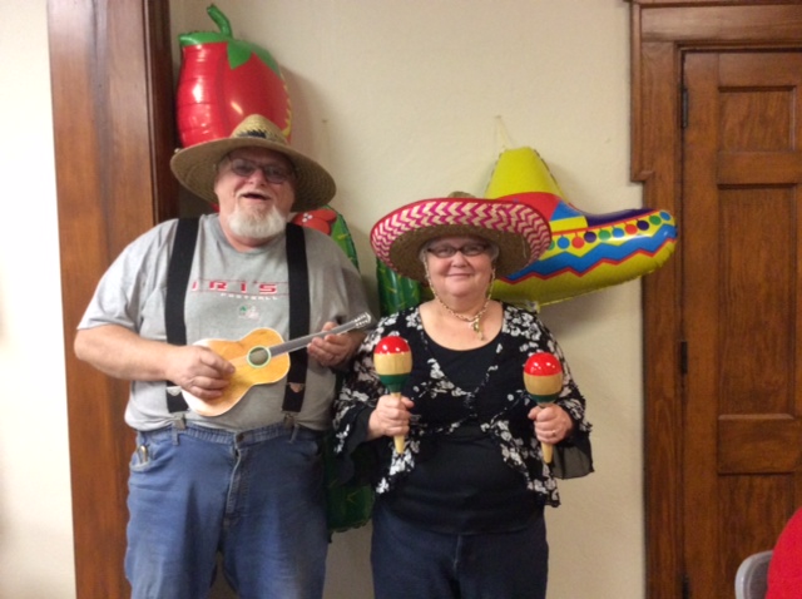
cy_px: 300
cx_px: 401
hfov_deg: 55.4
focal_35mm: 33
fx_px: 763
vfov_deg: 42.8
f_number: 2.4
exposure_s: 1/24
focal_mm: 3.3
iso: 250
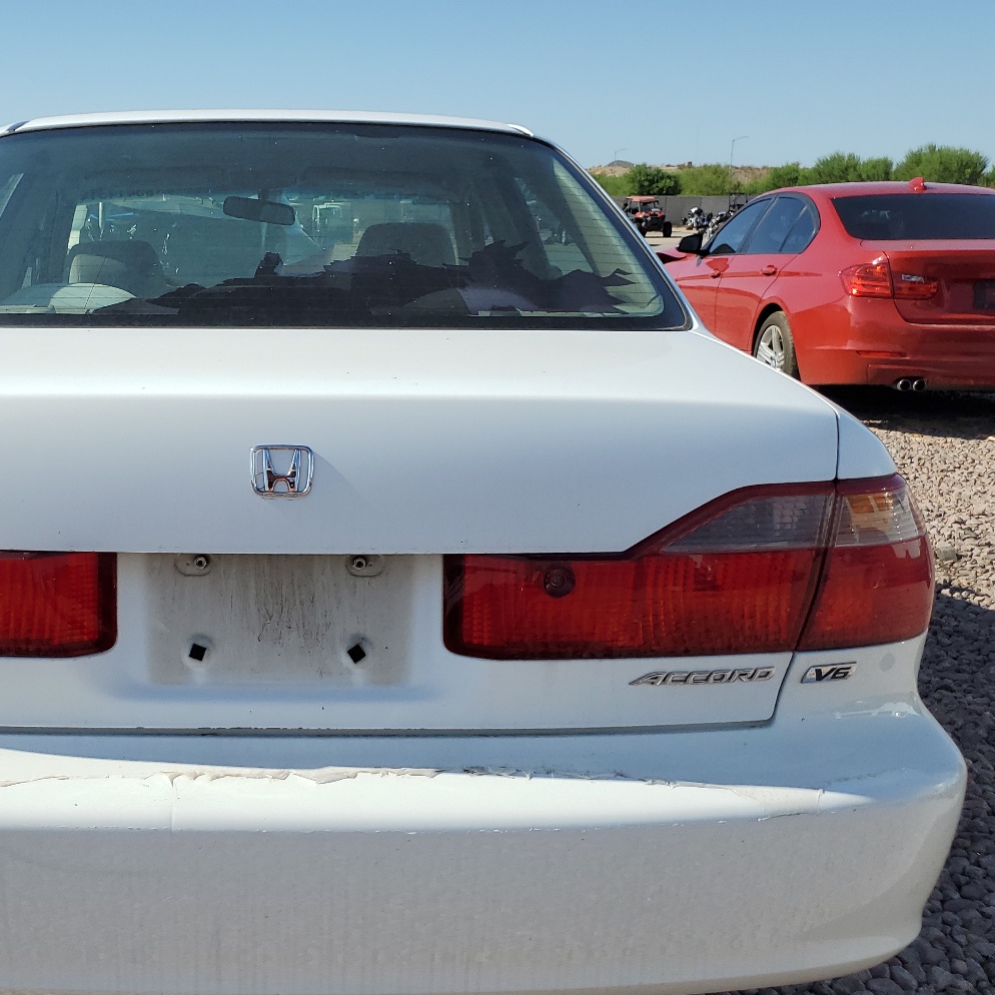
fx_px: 1203
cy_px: 575
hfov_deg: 43.6
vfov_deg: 44.8
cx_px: 256
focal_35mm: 37
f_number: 1.5
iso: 50
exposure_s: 1/5000
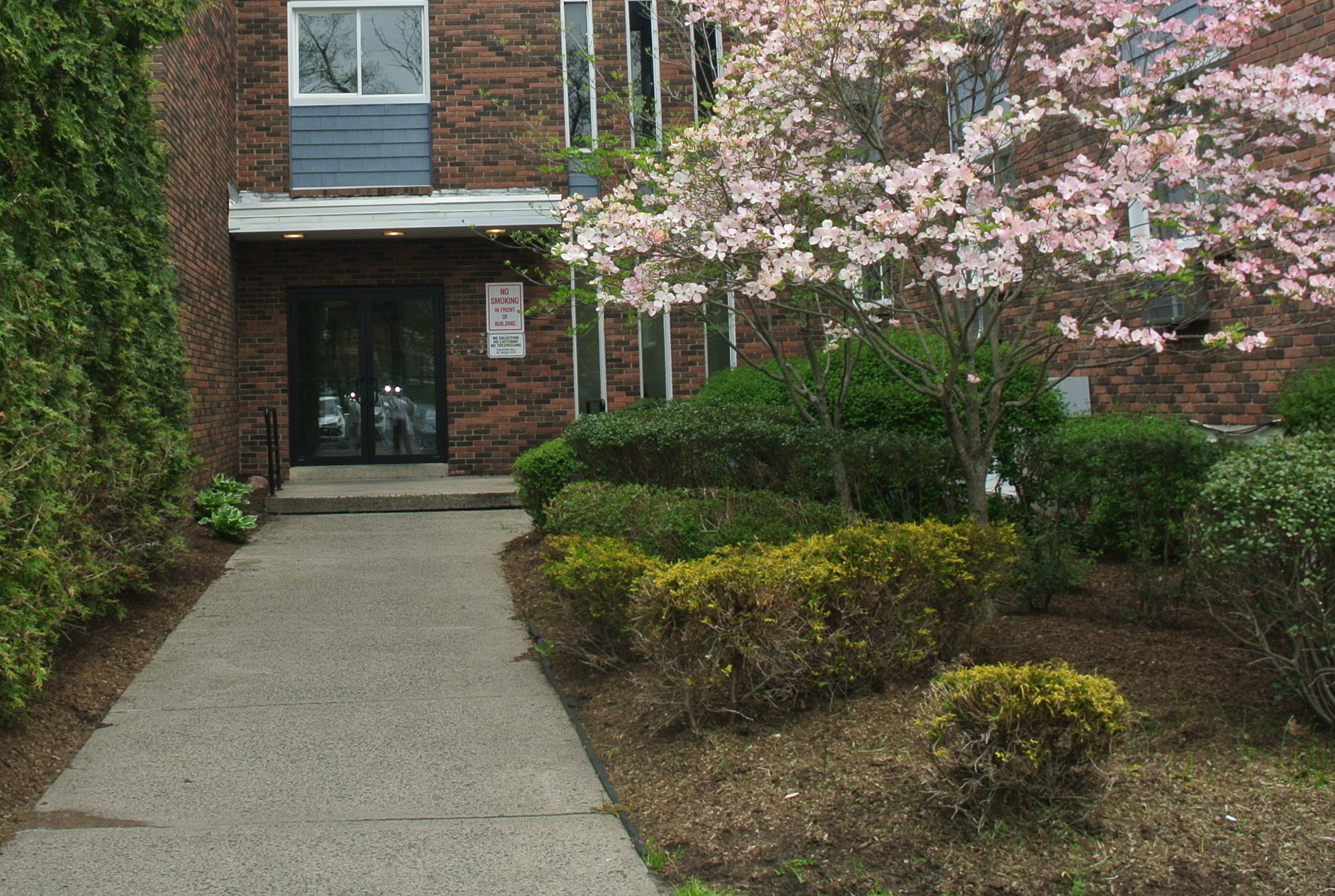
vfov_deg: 30.1
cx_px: 436
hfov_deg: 43.7
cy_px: 218
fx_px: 1635
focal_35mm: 44
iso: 100
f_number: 5
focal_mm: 10
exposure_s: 1/60
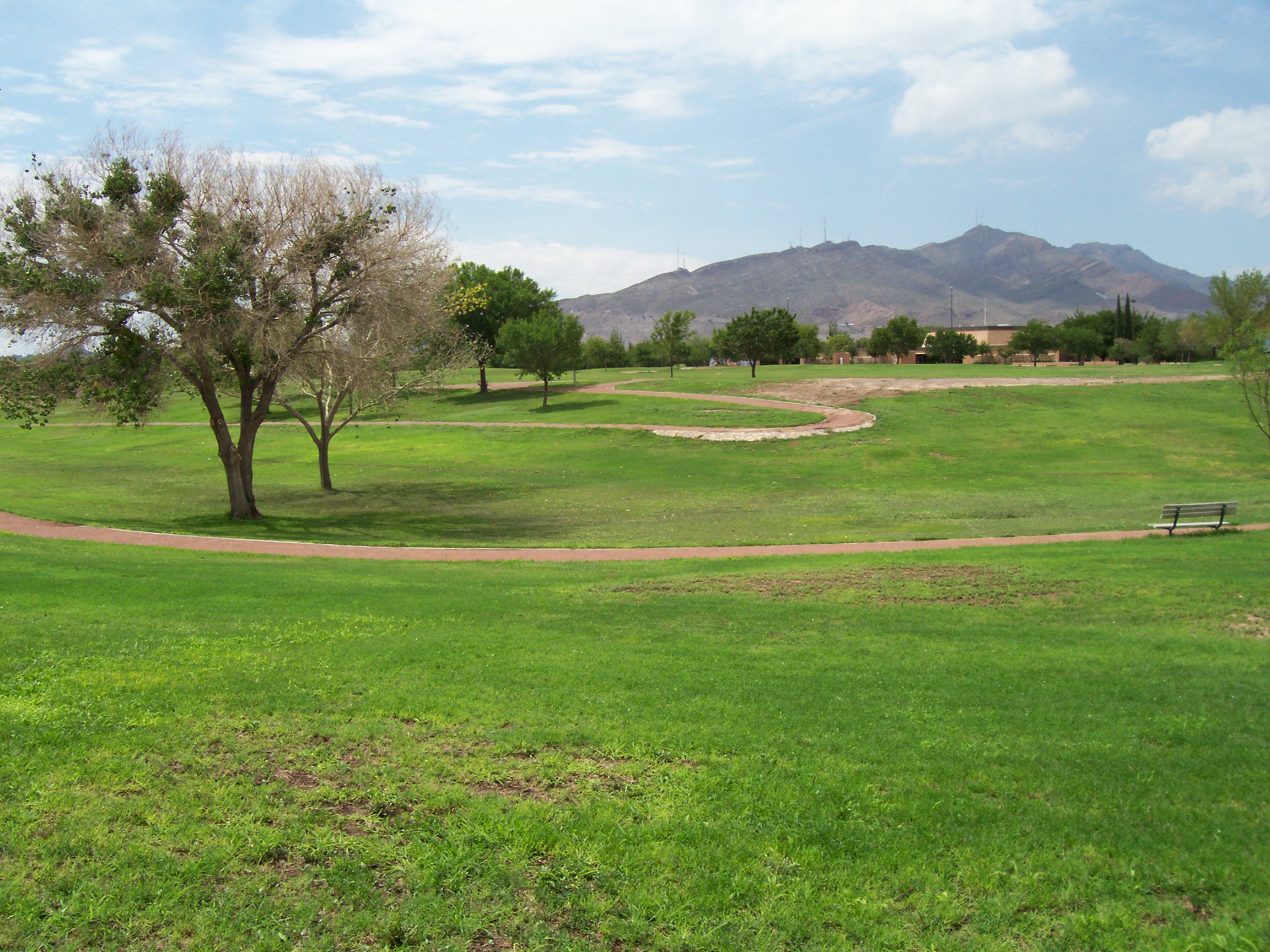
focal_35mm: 34
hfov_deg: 54.0
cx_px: 635
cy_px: 476
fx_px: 1247
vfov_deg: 41.8
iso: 80
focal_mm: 5.6
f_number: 5.1
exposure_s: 1/595
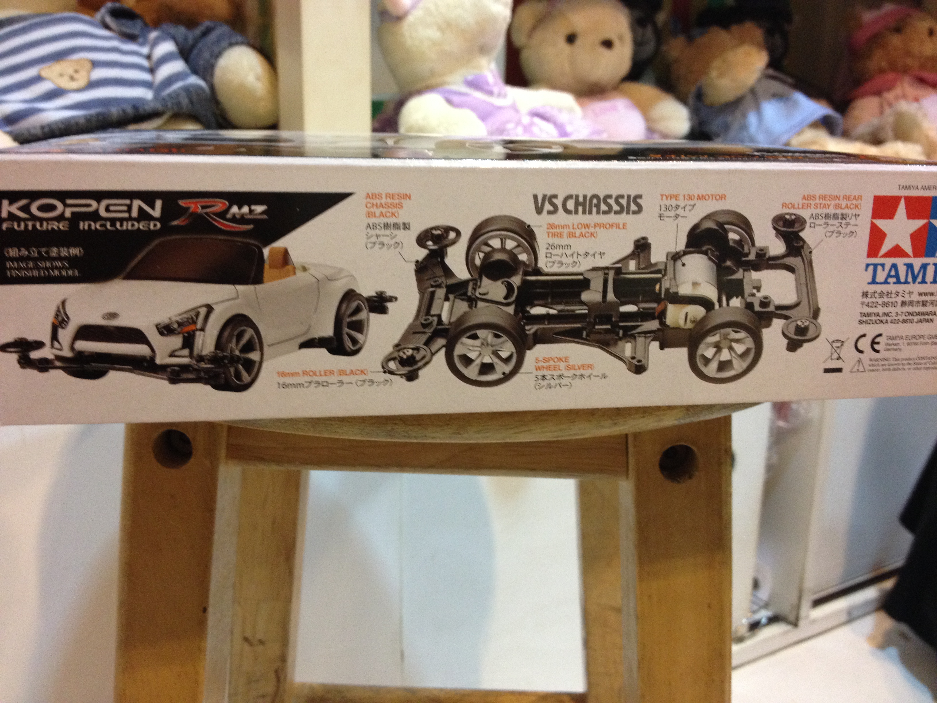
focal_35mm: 35
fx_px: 947
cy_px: 352
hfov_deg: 52.6
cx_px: 468
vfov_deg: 40.7
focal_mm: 4.28
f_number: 2.4
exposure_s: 1/20
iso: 250
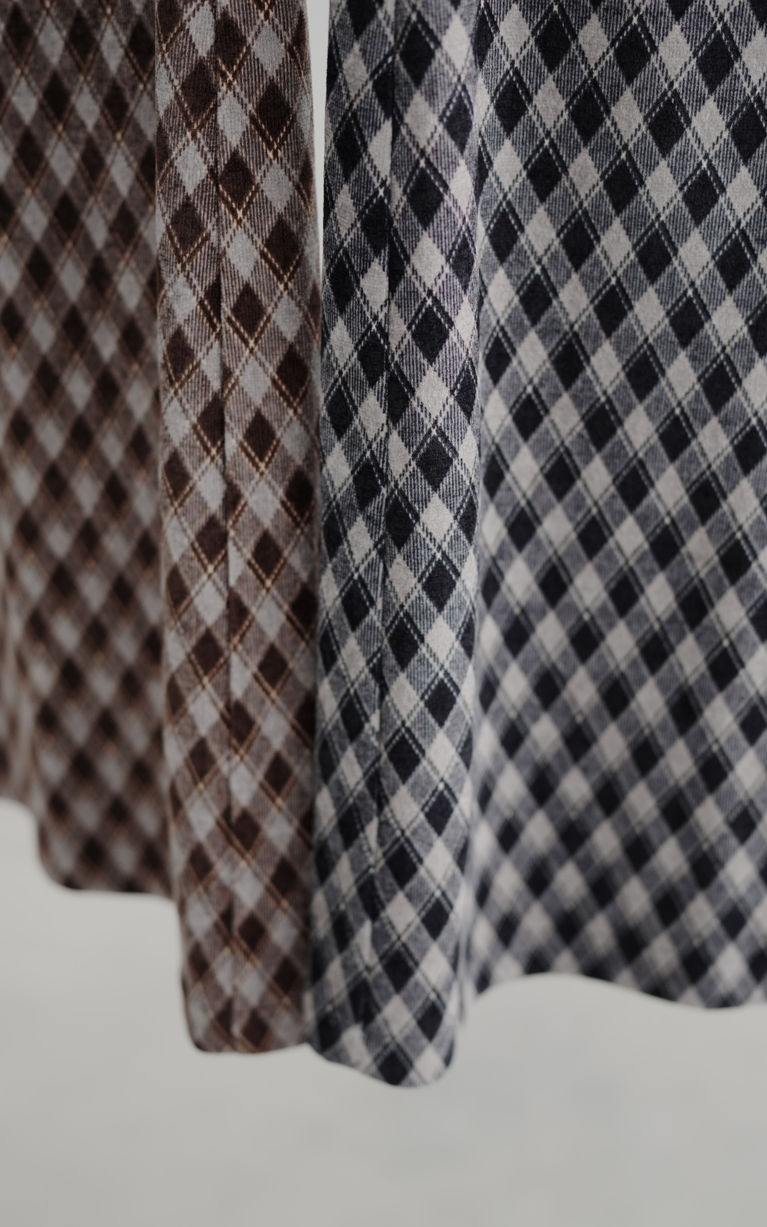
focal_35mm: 55
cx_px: 395
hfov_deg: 23.8
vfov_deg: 37.2
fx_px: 1823
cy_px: 611
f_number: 1.4
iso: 200
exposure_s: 1/1250
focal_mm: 35
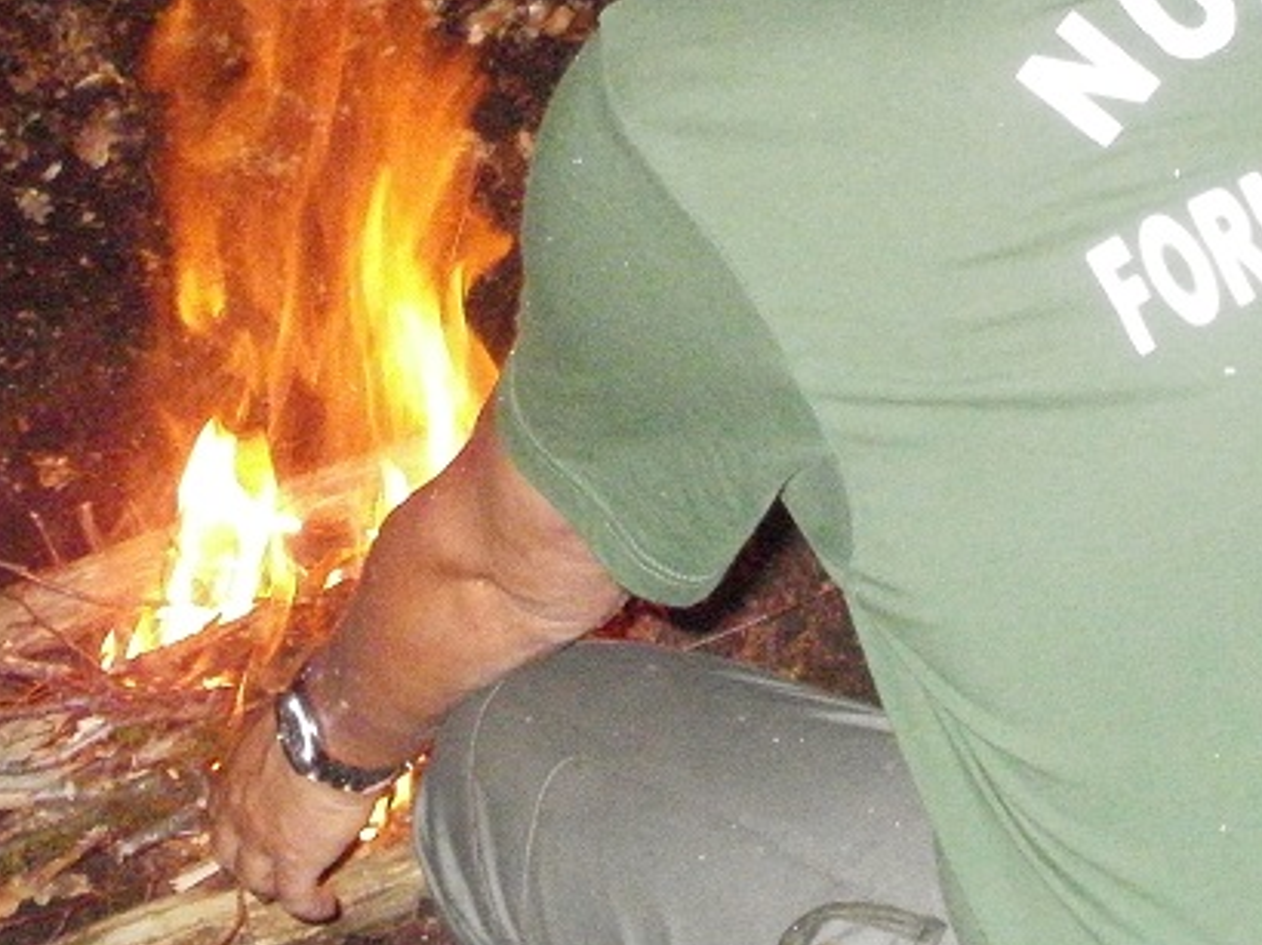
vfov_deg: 16.0
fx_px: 3279
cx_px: 871
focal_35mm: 90
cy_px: -55
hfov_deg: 21.7
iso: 800
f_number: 3.5
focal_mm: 6.3
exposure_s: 1/30
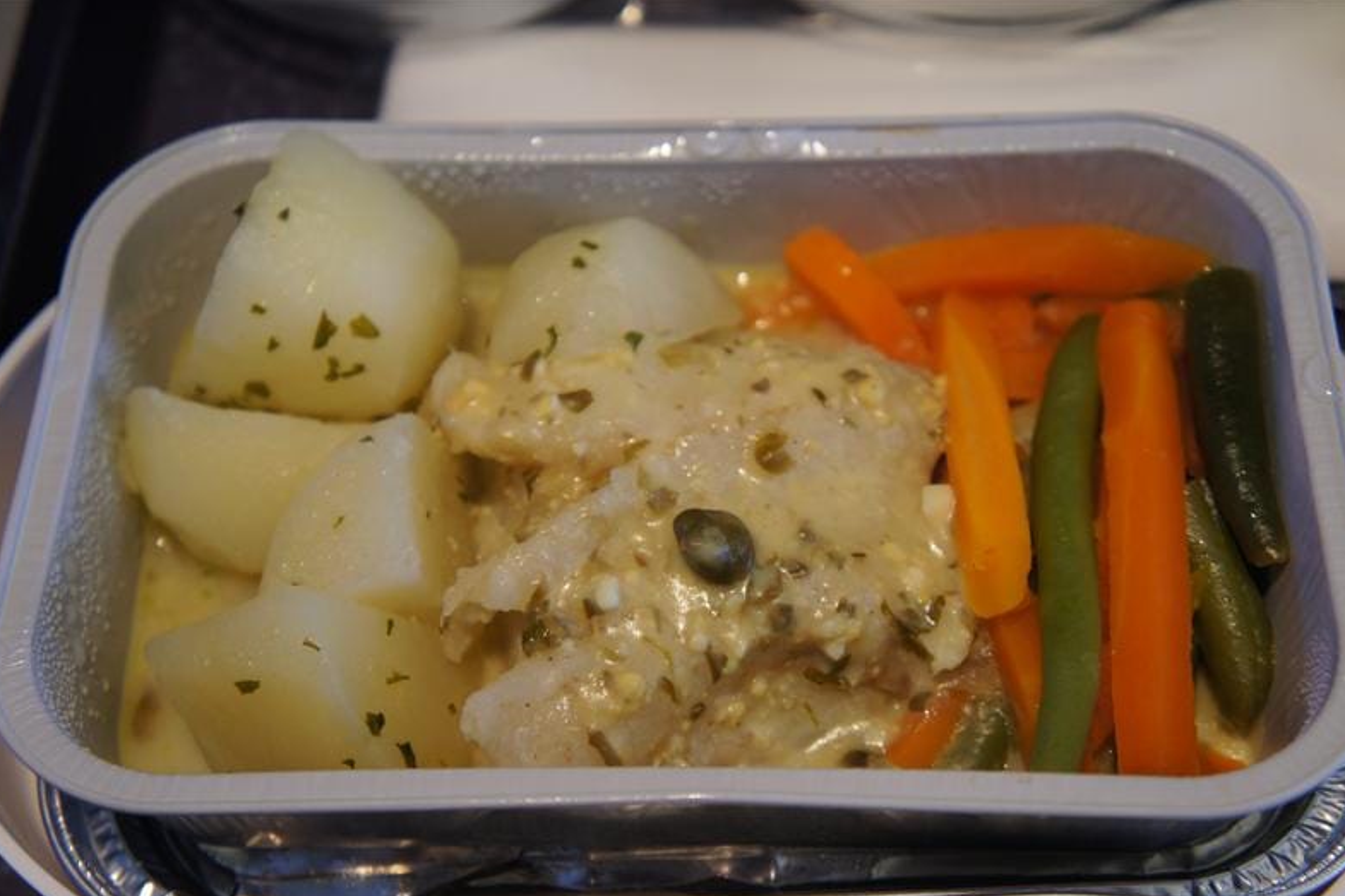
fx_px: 2054
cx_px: 673
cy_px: 452
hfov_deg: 36.3
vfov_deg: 24.6
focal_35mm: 55
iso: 640
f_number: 4.5
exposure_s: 1/60
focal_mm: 36
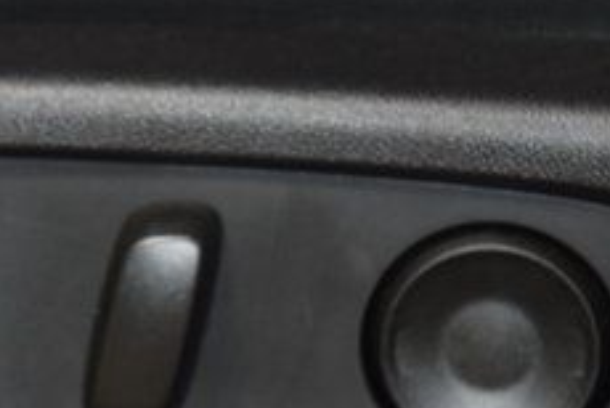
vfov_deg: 4.7
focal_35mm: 292
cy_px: 253
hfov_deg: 7.0
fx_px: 4954
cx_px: 164
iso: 2000
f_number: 4.5
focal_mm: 70
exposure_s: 1/60
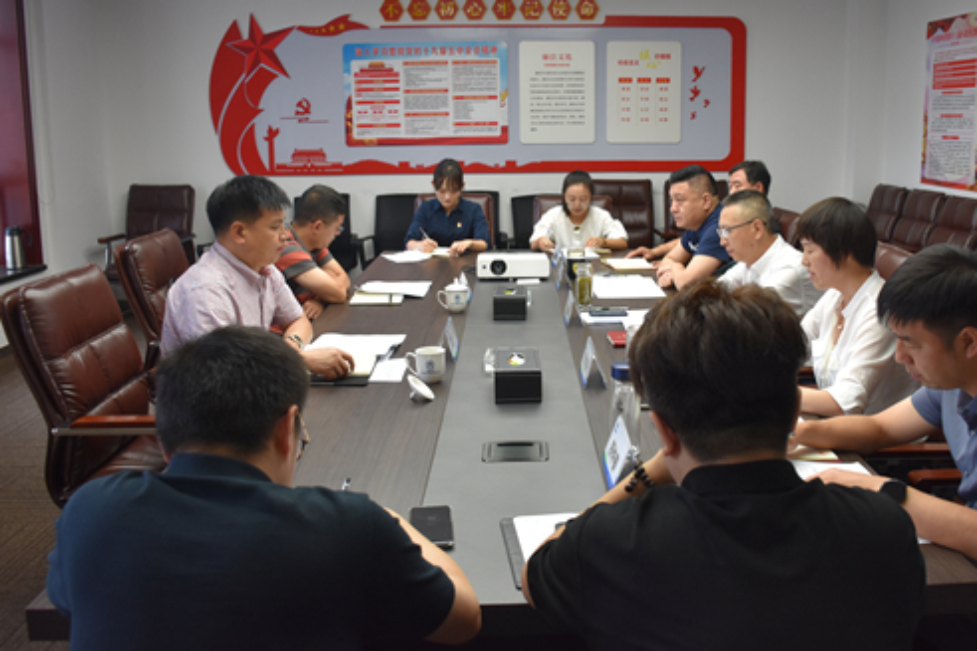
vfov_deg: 39.8
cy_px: 273
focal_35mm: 33
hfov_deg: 56.9
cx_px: 569
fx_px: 895
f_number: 4.5
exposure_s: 1/80
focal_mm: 18
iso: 800
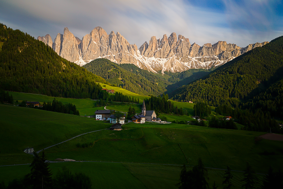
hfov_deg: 54.4
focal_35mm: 35
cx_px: 142
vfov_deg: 37.9
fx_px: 275
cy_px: 94
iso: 100
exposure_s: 186
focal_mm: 35
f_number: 9
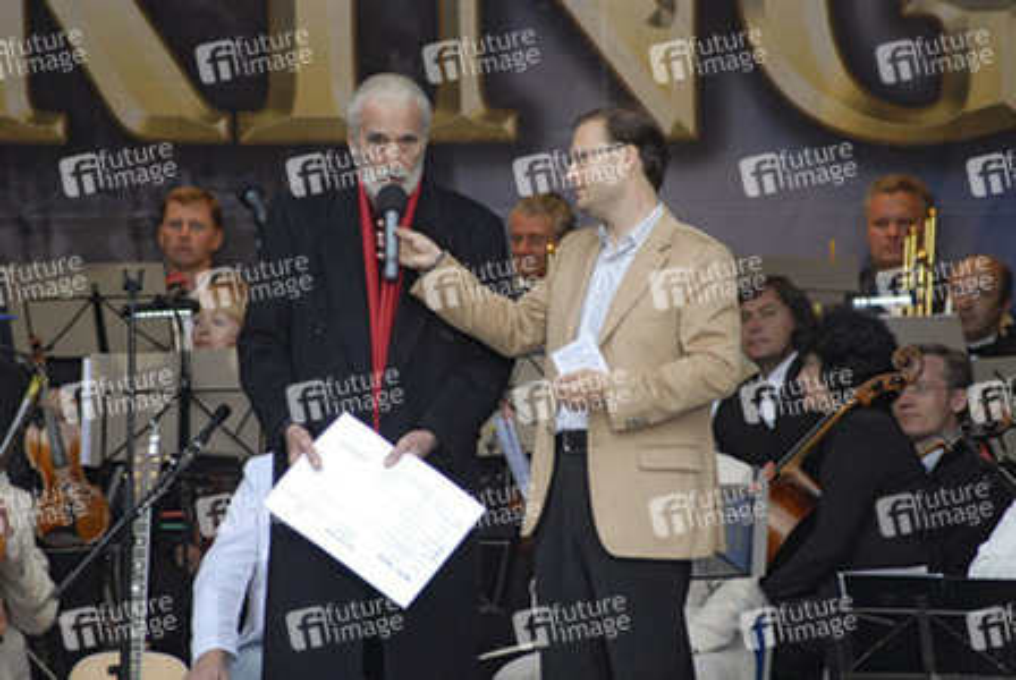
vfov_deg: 3.1
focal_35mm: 450
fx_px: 12716
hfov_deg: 4.6
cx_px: 508
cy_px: 340
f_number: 5.6
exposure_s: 1/60
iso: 500
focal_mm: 300
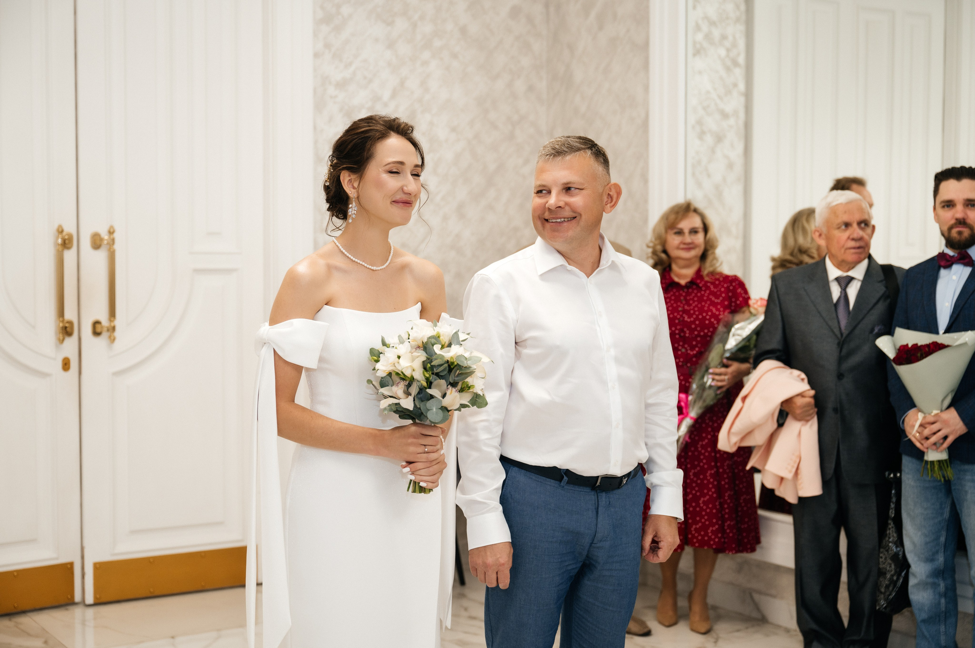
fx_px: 1299
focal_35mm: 48
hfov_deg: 41.1
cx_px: 488
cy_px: 324
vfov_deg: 28.0
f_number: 3.2
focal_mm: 48
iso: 400
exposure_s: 1/200
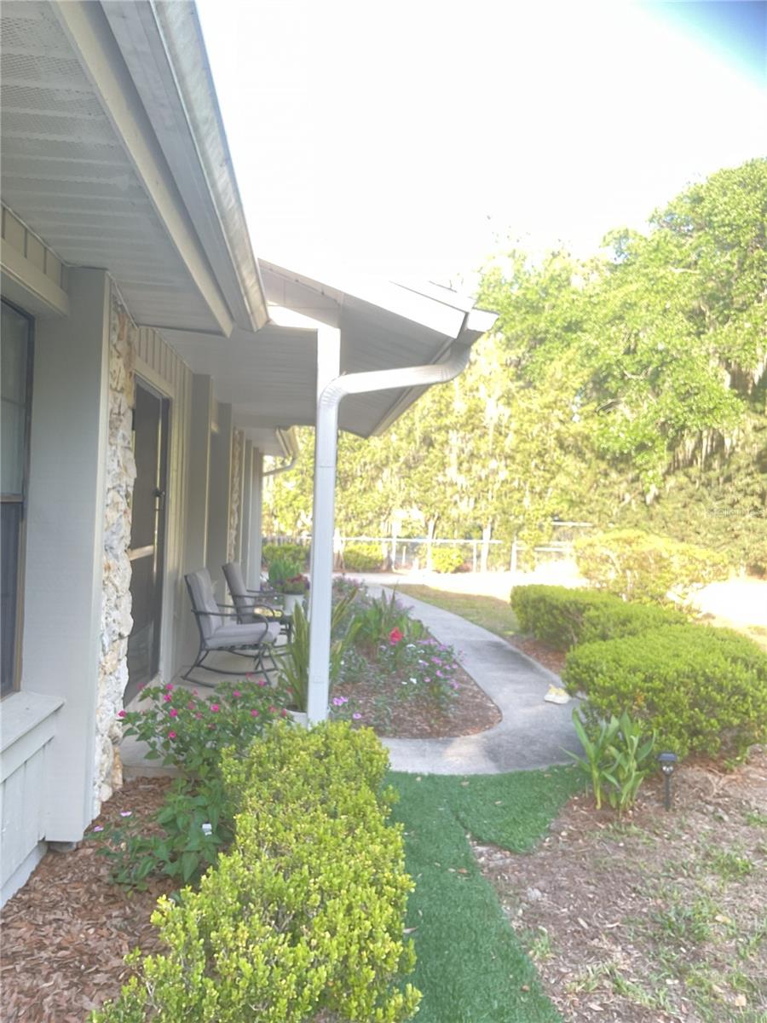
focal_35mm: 29
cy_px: 512
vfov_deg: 61.7
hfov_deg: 48.2
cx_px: 384
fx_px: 857
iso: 50
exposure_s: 1/60
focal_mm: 3
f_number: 1.8
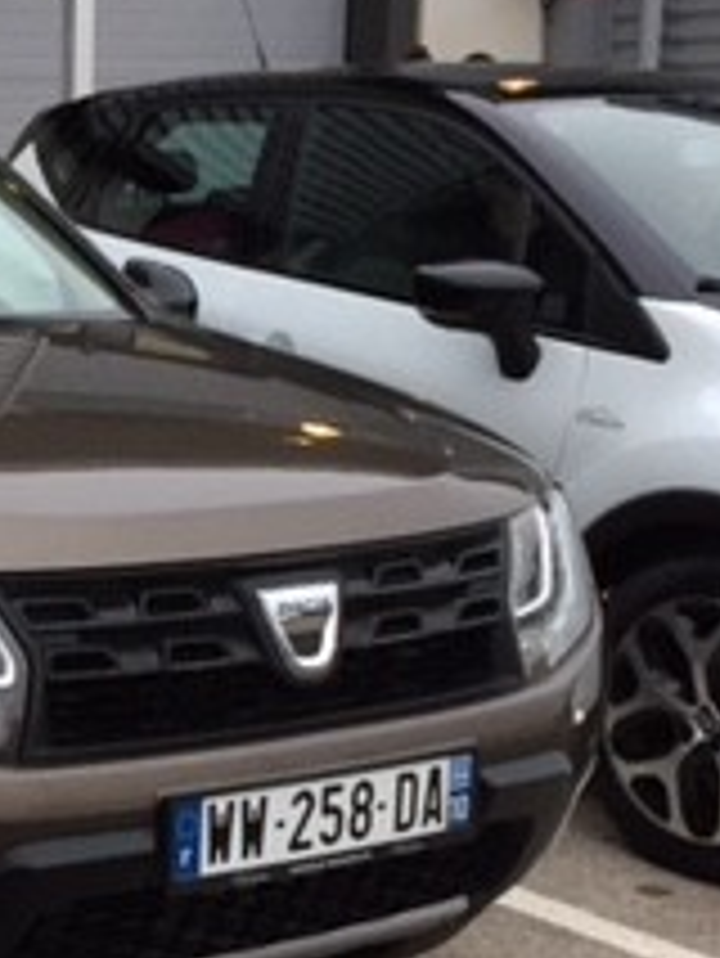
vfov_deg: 22.4
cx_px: -238
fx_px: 2410
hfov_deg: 16.0
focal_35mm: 87
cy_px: 616
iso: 100
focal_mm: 4.15
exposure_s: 1/33
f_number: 2.2
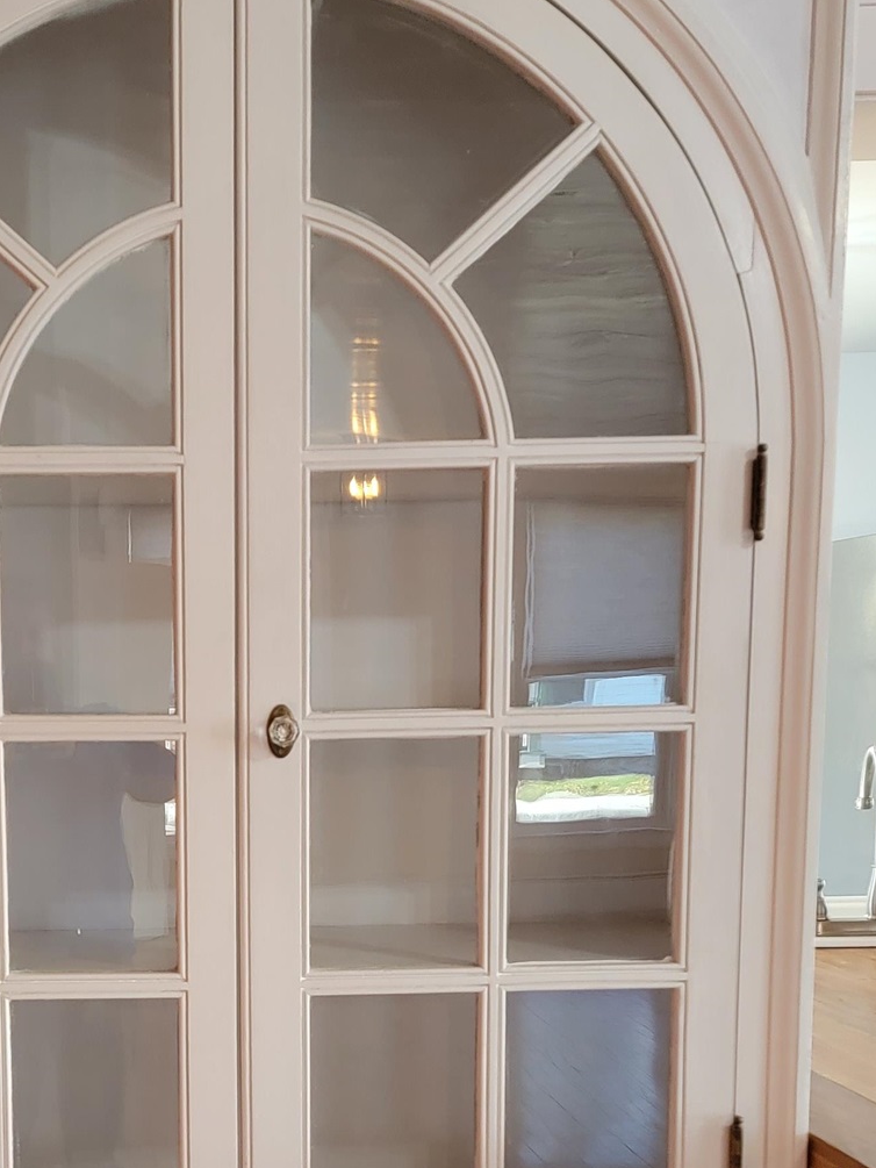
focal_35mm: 55
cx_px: 144
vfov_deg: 34.1
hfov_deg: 26.0
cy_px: 904
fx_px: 1855
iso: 320
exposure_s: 1/120
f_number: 1.8
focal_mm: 6.7
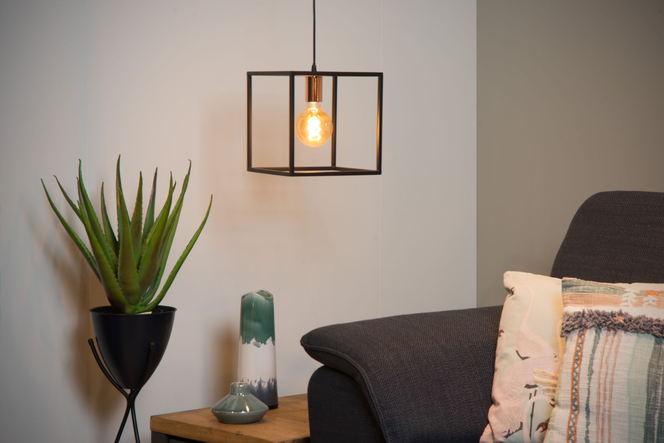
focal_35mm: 90
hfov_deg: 22.6
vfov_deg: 15.2
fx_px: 1660
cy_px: 222
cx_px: 332
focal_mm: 90
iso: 100
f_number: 11
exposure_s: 1/3
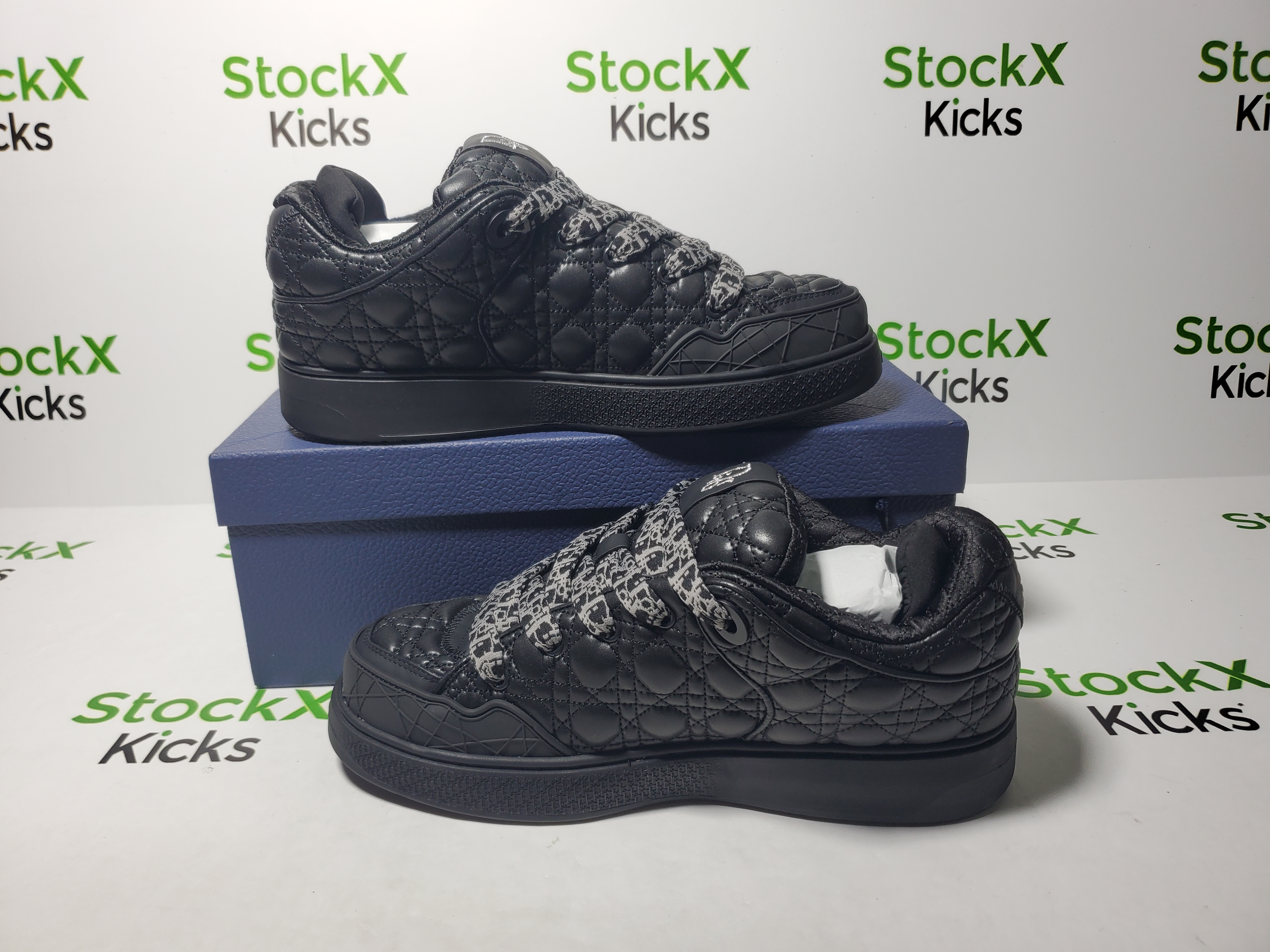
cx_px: 635
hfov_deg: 67.3
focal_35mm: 26
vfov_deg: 53.1
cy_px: 476
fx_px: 954
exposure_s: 1/375
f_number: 1.5
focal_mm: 4.3
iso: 50
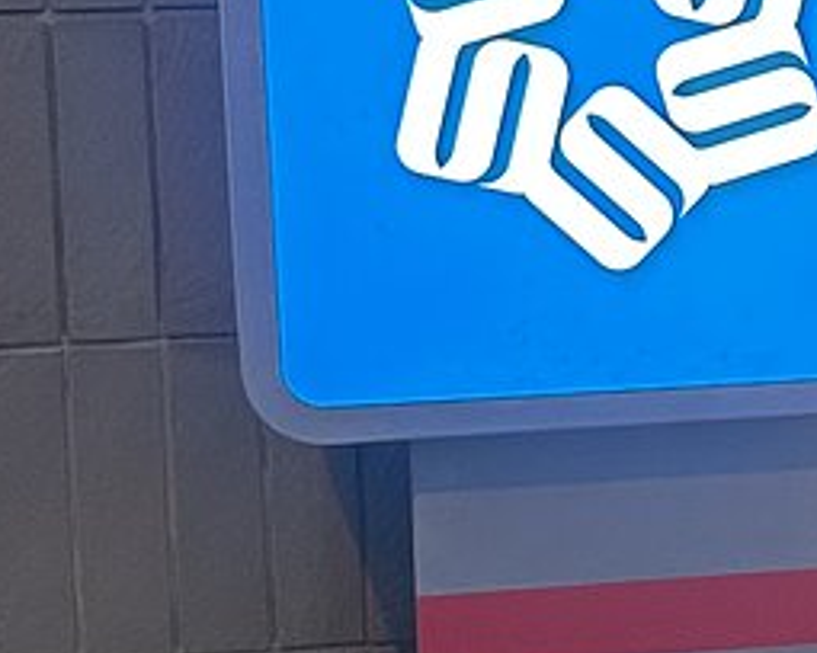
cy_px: 218
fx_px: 3700
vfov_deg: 10.1
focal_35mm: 153
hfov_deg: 12.1
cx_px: 1189
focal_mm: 5.7
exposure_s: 1/60
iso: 200
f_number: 1.5
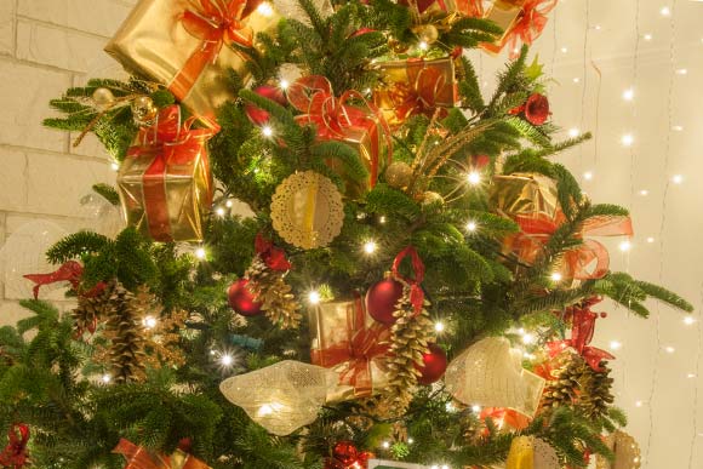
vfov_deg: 36.9
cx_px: 352
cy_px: 234
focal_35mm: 36
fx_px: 703
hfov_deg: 53.1
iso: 400
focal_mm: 24
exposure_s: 4
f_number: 16
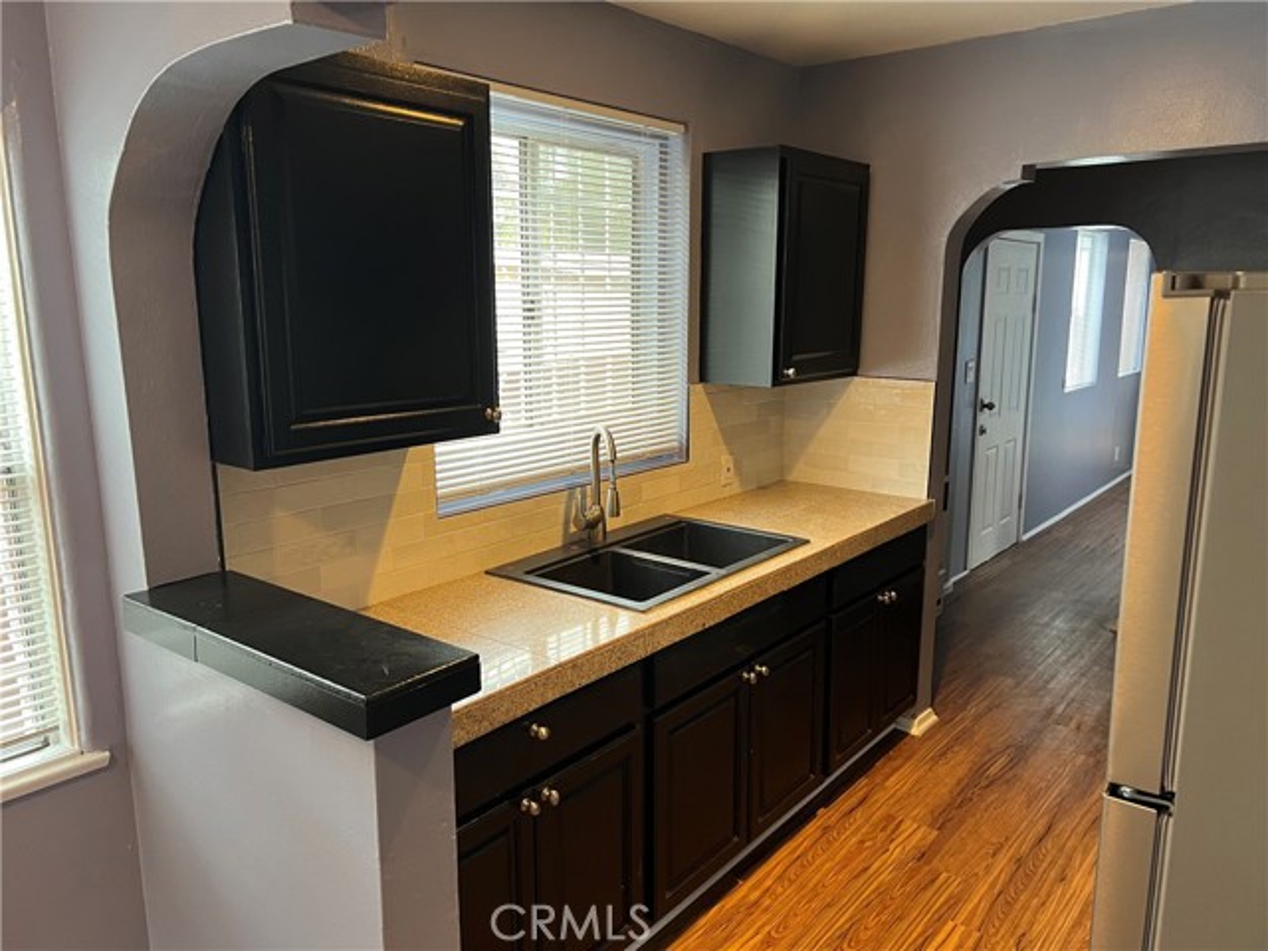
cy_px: 476
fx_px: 952
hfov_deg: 67.3
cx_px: 634
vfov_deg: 53.1
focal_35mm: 26
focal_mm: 5.7
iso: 250
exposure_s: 1/60
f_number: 1.5
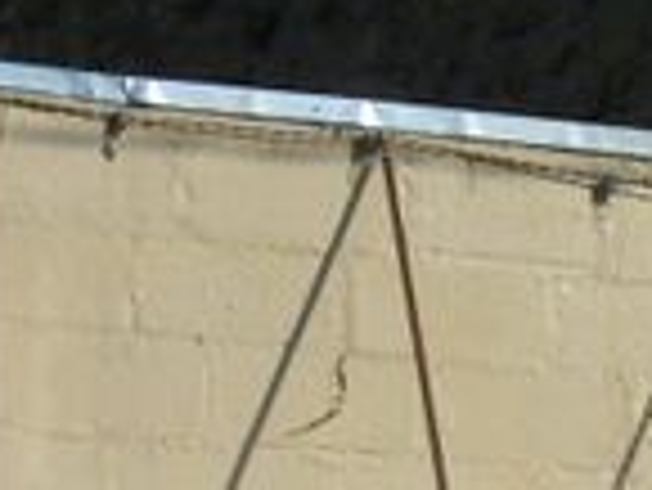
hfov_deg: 7.4
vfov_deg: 5.7
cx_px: 1461
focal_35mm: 253
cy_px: 1083
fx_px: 4769
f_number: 6.3
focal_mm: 8.2
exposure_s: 1/400
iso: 64
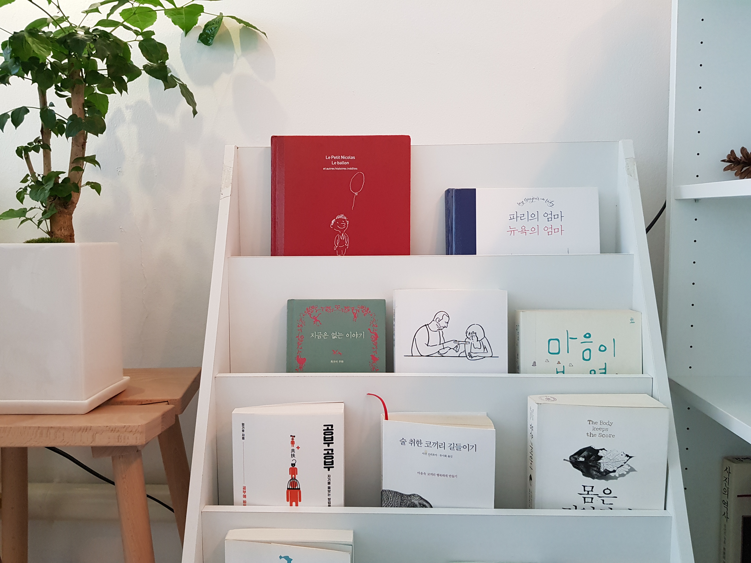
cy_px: 282
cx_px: 376
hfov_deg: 67.3
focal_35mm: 26
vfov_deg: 53.1
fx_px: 564
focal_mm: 4.2
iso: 160
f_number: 1.7
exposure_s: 1/60
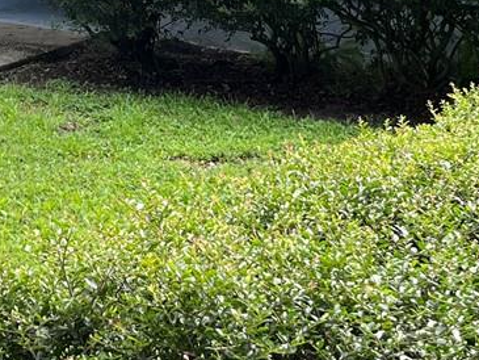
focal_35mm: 114
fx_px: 1578
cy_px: 62
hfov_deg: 17.1
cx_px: 79
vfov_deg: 12.9
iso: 50
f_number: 1.6
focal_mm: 5.1
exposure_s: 1/280
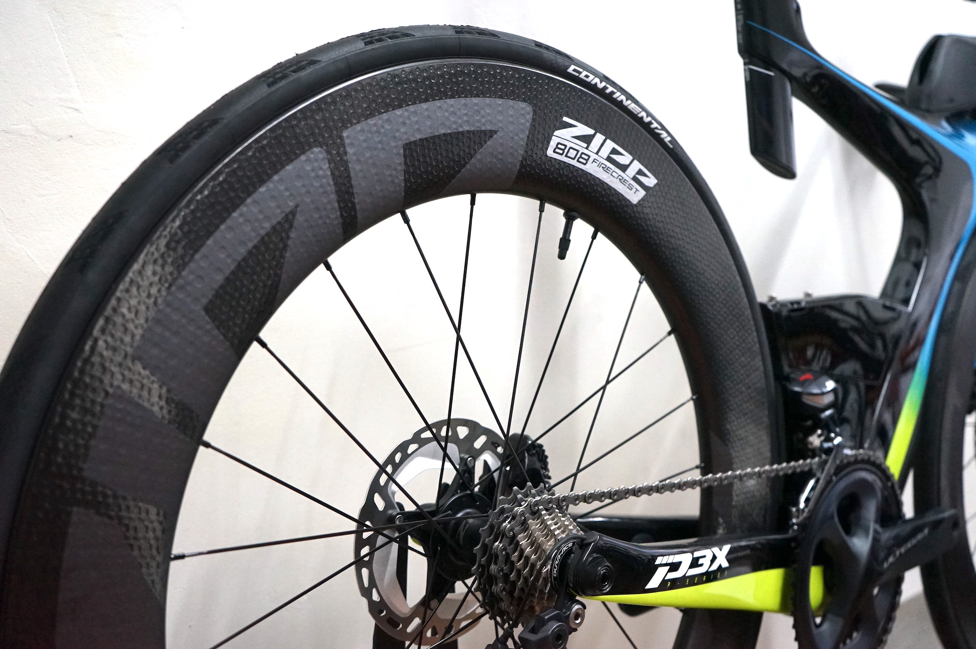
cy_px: 324
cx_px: 488
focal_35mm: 35
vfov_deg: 37.8
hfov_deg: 54.5
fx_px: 948
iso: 3200
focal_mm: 35
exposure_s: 1/160
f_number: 4.5
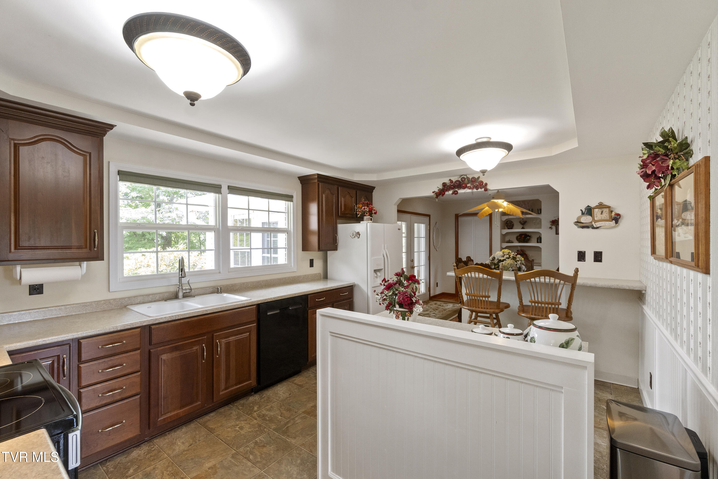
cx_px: 359
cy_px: 240
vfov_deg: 77.3
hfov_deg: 100.4
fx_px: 299
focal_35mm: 15
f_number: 8
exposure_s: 1/15
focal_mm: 10
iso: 800
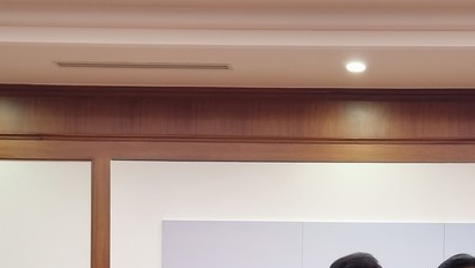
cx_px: 382
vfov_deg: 17.0
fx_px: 831
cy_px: 368
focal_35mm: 66
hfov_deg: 31.1
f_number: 1.8
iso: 200
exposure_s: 1/120
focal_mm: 5.4
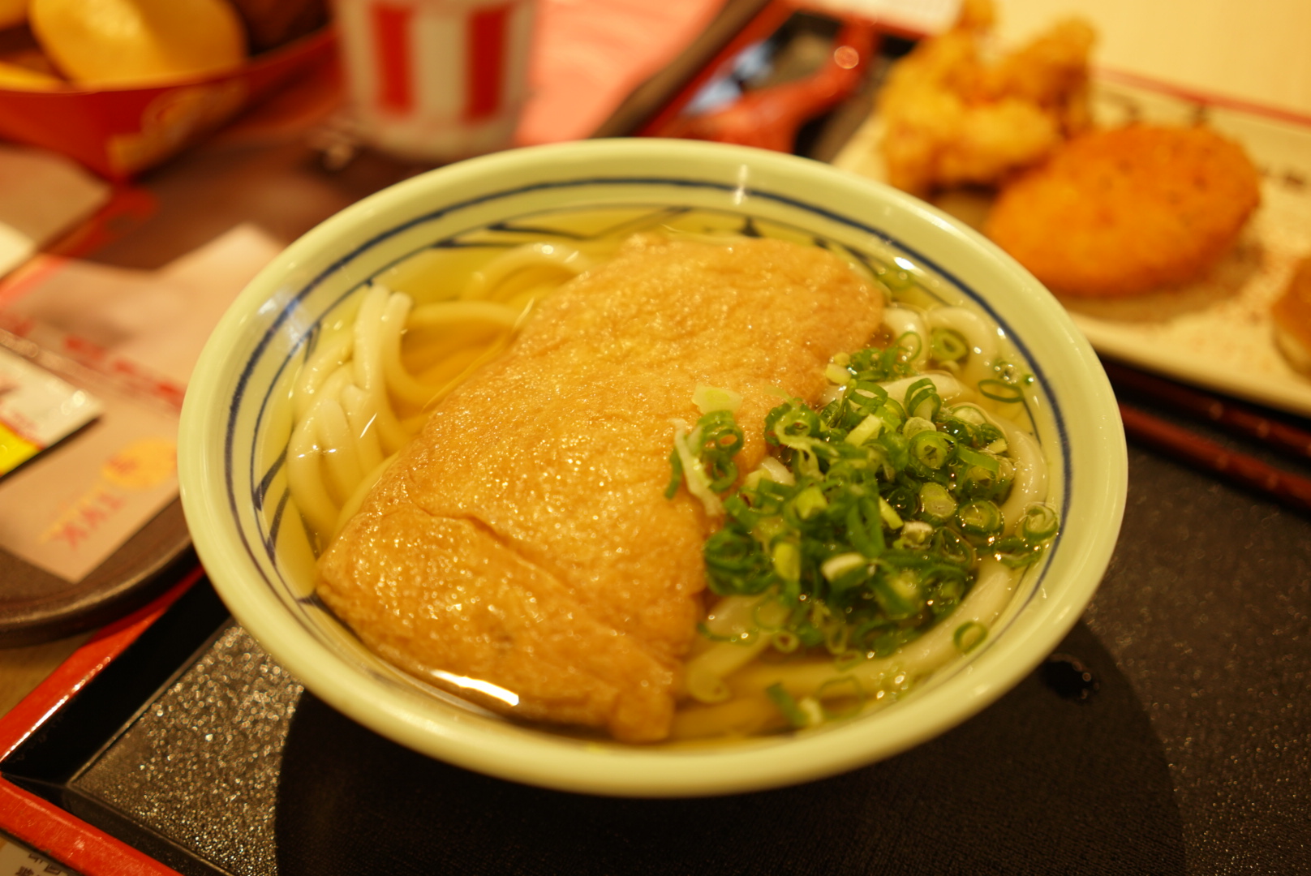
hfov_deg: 54.4
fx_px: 1275
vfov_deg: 37.9
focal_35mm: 35
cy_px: 438
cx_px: 656
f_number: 2.8
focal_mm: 35
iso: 320
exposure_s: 1/40
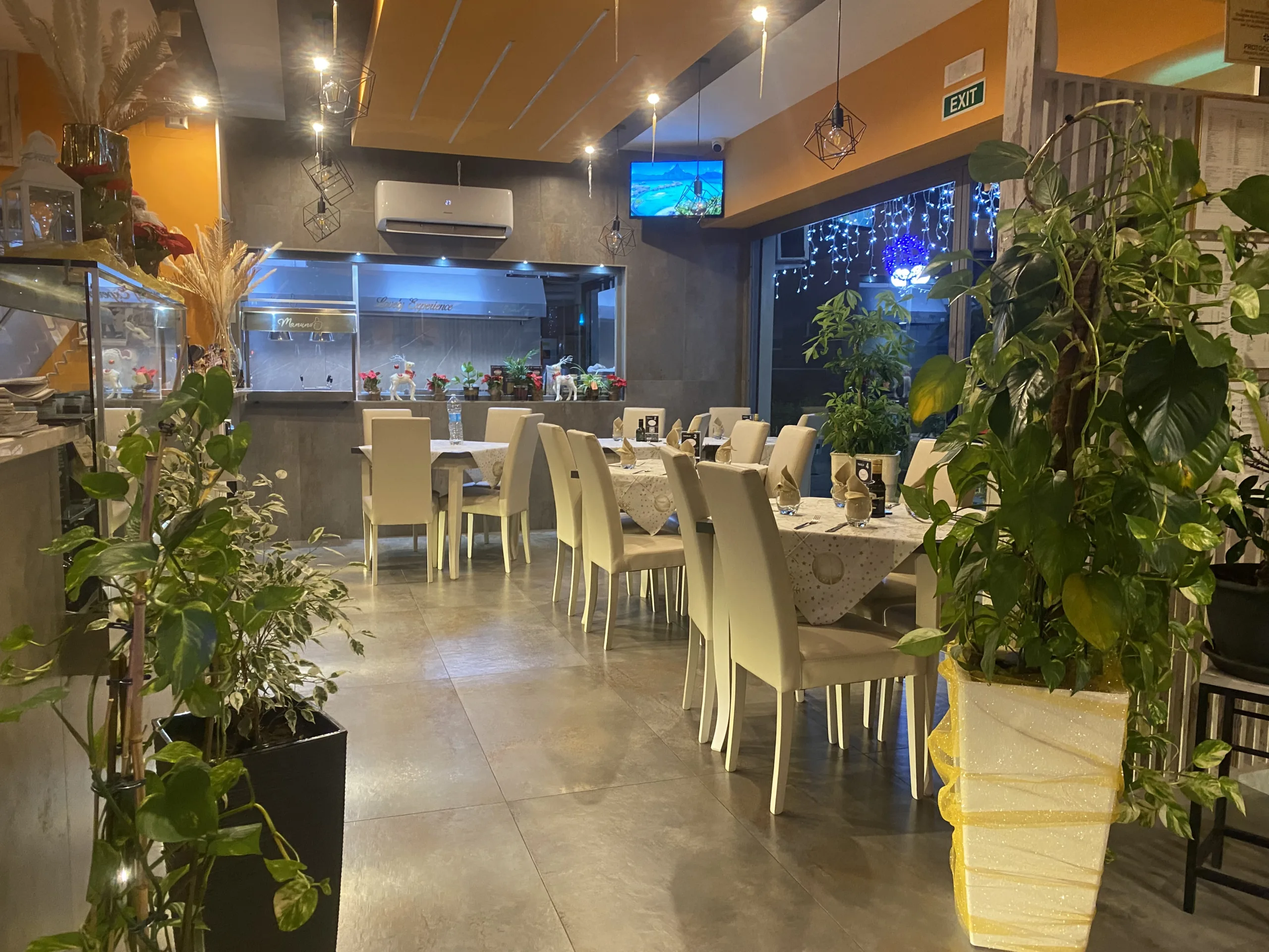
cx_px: 634
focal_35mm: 26
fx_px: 953
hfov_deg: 67.3
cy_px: 476
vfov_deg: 53.1
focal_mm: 4.25
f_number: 1.8
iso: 400
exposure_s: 1/50
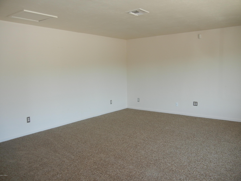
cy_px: 90
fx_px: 209
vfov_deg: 46.8
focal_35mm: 30
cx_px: 120
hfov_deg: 60.0
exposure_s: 1/60.3
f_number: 3.5
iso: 160
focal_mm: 5.4
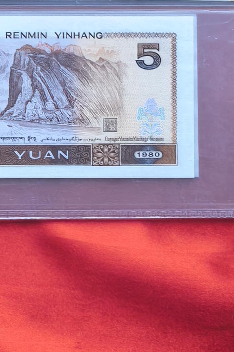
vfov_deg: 24.4
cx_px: 42
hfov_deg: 16.3
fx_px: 809
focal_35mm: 83
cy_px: 140
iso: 50
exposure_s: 1/113
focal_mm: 1.95
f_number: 2.2
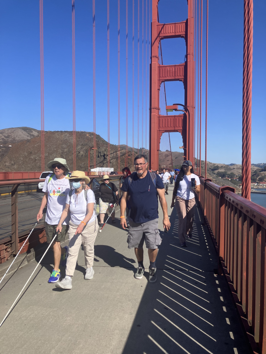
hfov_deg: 49.7
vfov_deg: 63.4
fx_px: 287
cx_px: 133
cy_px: 177
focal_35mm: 28
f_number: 1.8
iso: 32
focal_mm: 3.99
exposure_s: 1/2315
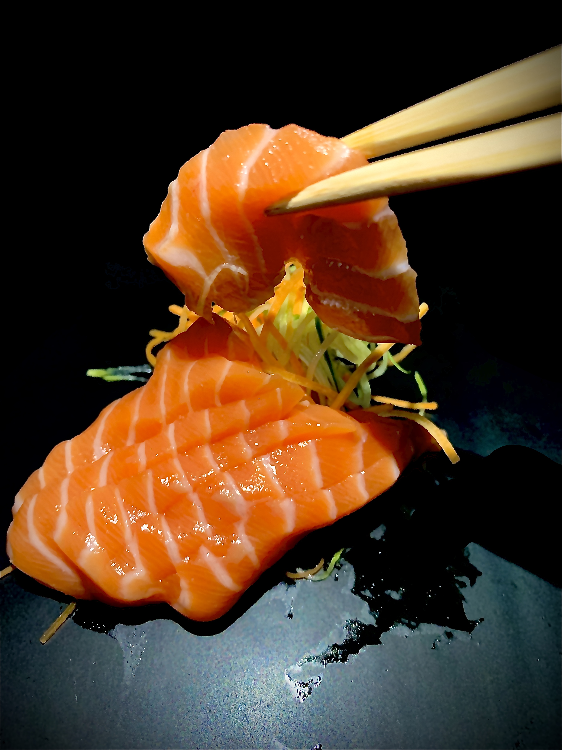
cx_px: 281
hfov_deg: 53.1
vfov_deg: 67.3
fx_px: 563
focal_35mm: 26
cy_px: 375
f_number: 1.8
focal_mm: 4.25
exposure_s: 1/49
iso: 400
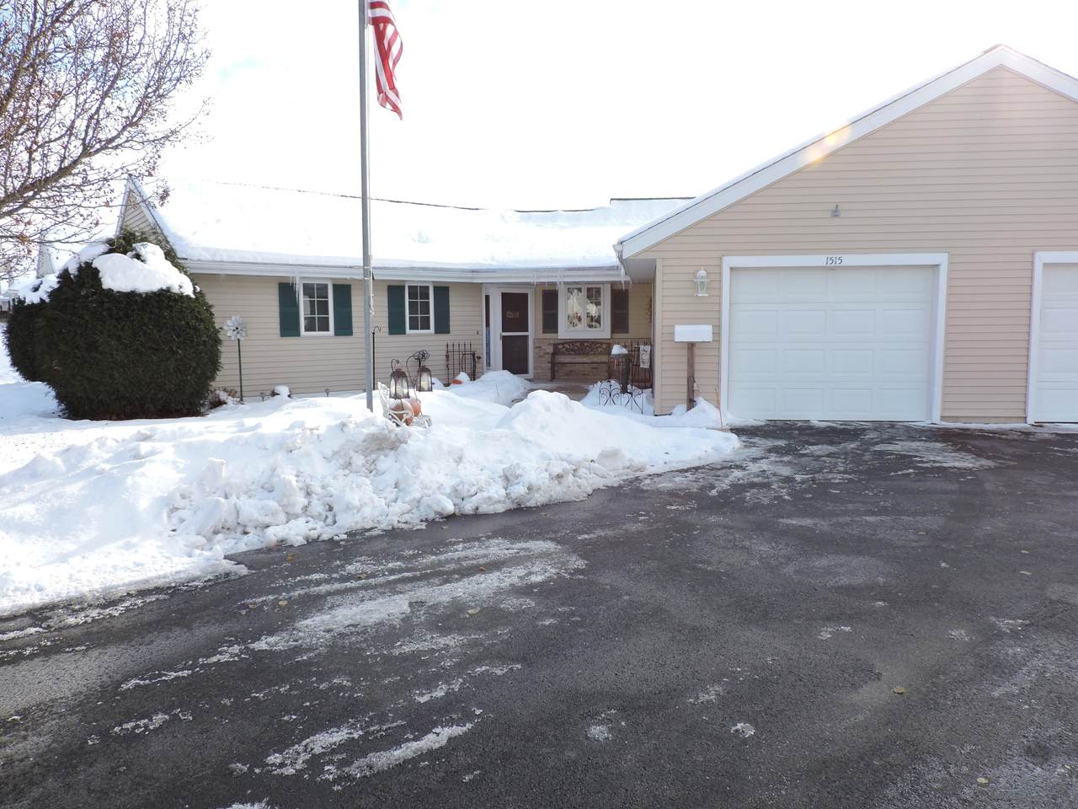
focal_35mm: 24
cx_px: 539
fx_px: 747
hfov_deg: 71.6
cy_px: 404
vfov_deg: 56.8
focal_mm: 4.3
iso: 100
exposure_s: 1/640
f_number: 3
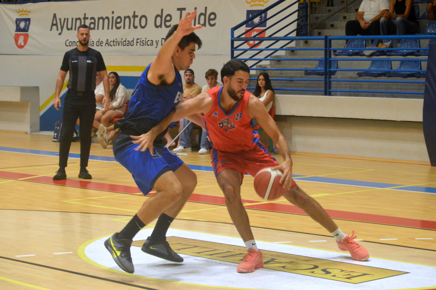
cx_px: 218
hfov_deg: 21.9
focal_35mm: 93
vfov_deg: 14.7
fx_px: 1126
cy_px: 145
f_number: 8
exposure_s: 1/320
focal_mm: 62
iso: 3200
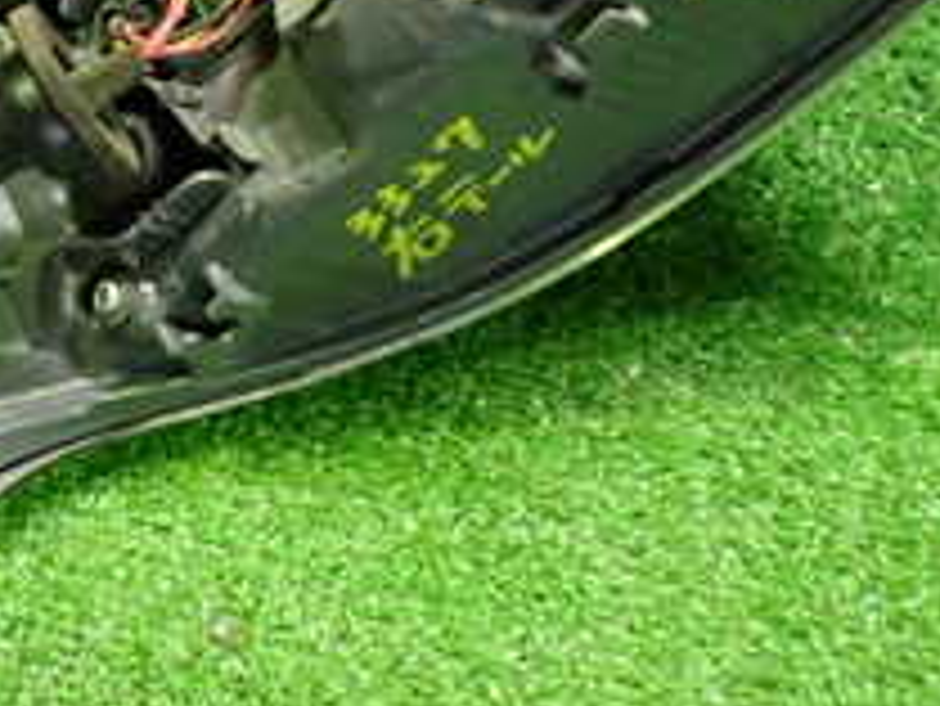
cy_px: -135
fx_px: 2337
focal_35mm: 86
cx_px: -31
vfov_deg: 16.5
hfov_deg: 21.8
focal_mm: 5.4
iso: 800
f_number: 2.3
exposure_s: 1/30
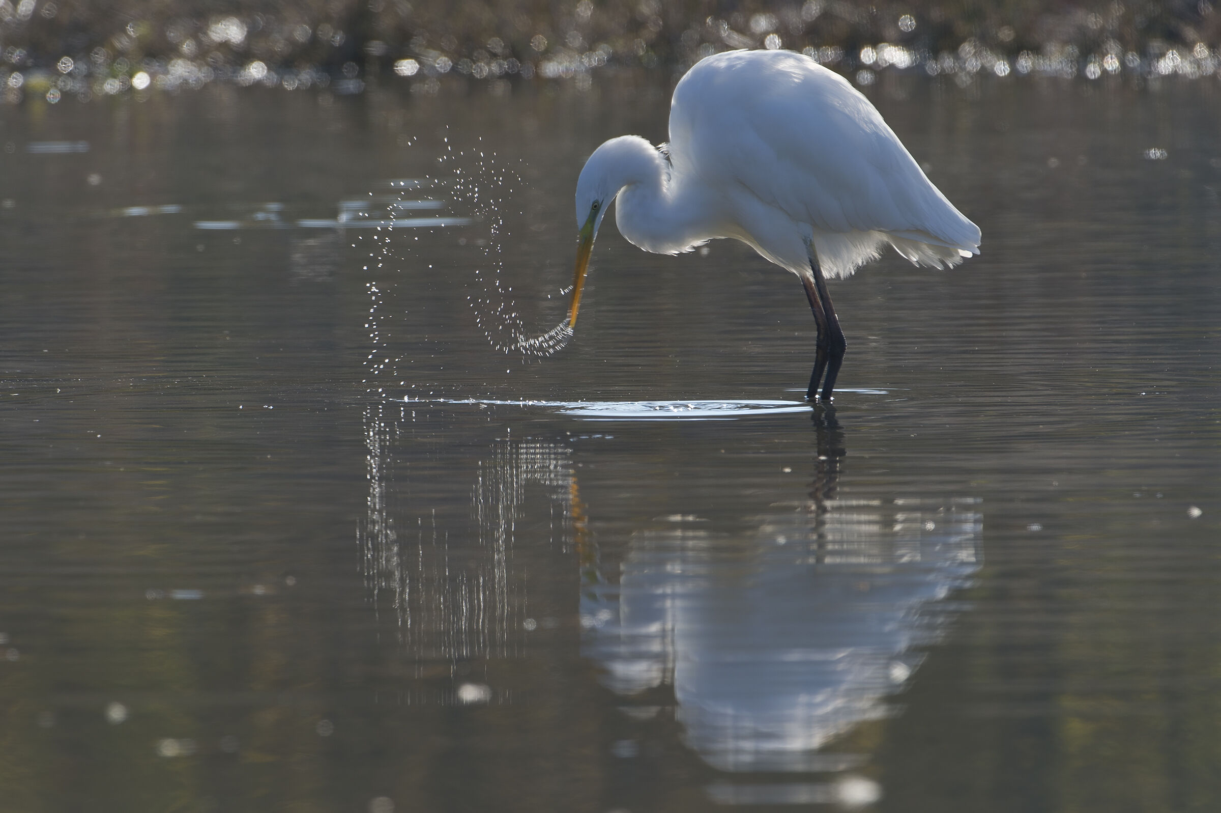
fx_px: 13558
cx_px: 610
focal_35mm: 400
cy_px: 406
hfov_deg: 5.2
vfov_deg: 3.4
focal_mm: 400
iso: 280
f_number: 7.1
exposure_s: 1/800
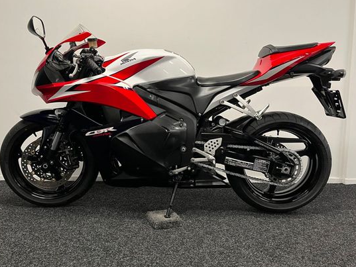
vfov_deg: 45.4
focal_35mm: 31
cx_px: 162
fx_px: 319
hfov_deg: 58.3
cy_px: 125
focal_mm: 5.1
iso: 100
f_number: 1.6
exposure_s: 1/50
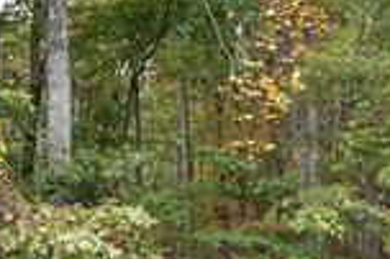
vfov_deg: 17.1
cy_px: 199
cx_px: -126
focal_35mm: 79
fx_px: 855
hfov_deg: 22.7
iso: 100
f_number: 2.8
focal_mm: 8.8
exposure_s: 1/250
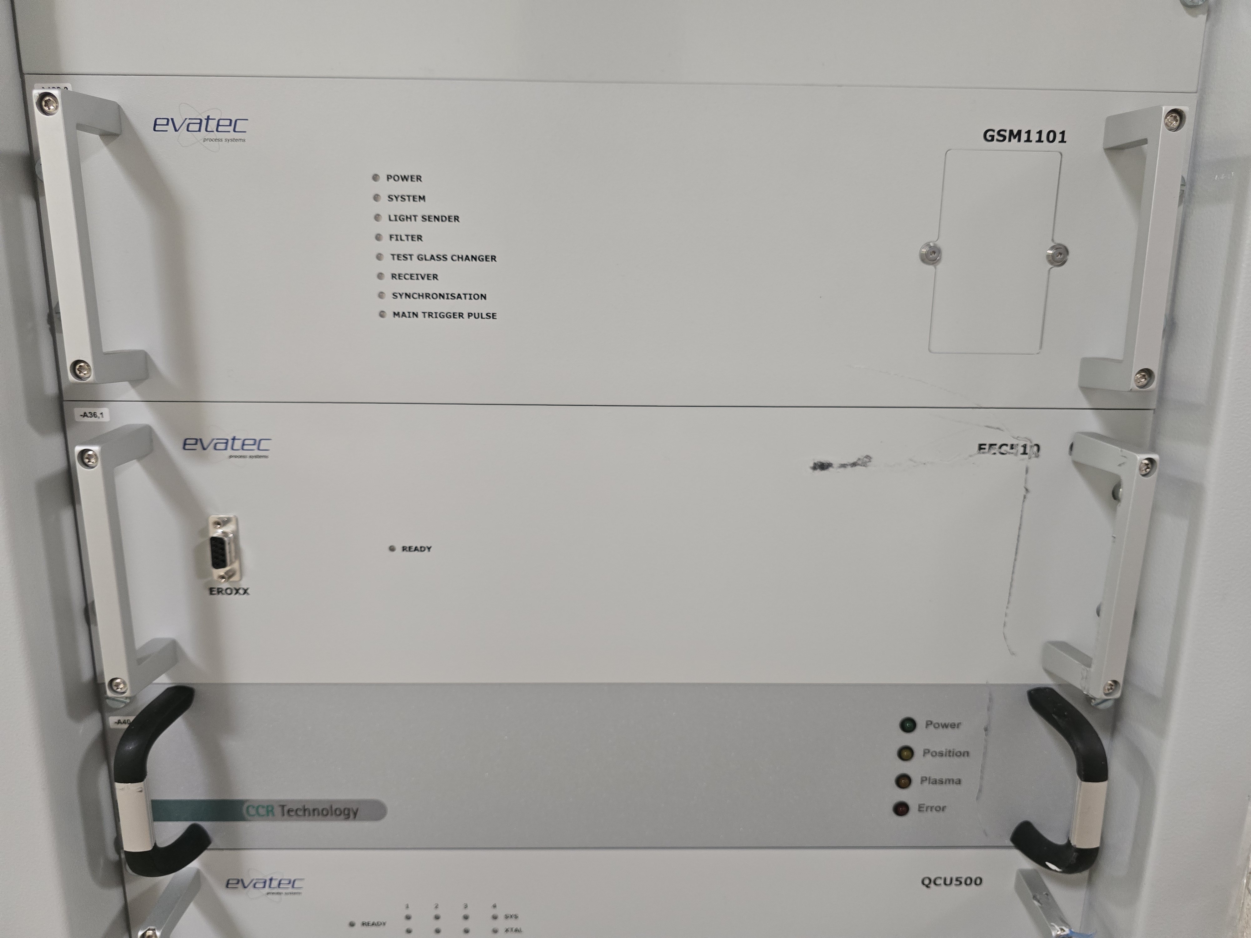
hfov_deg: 73.9
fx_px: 831
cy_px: 469
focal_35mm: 23
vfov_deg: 58.9
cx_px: 626
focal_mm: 6.3
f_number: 1.7
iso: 640
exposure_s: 1/120
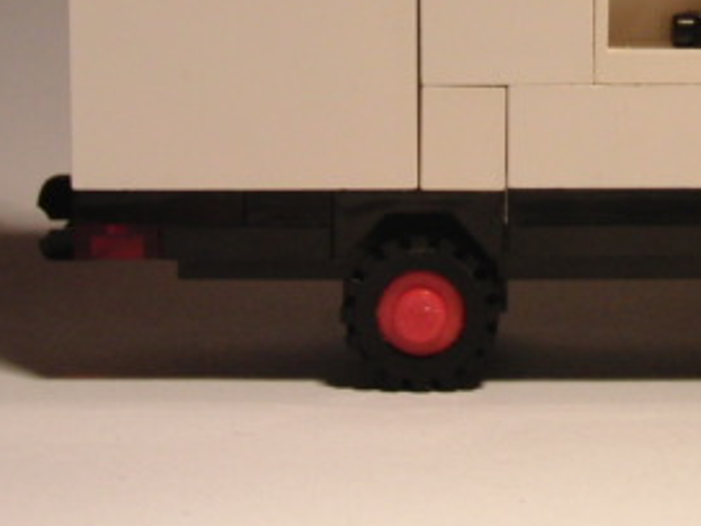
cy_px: 28
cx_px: 631
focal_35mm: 87
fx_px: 1762
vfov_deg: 16.7
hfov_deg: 22.0
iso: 250
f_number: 3.6
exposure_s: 1/80
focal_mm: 6.42
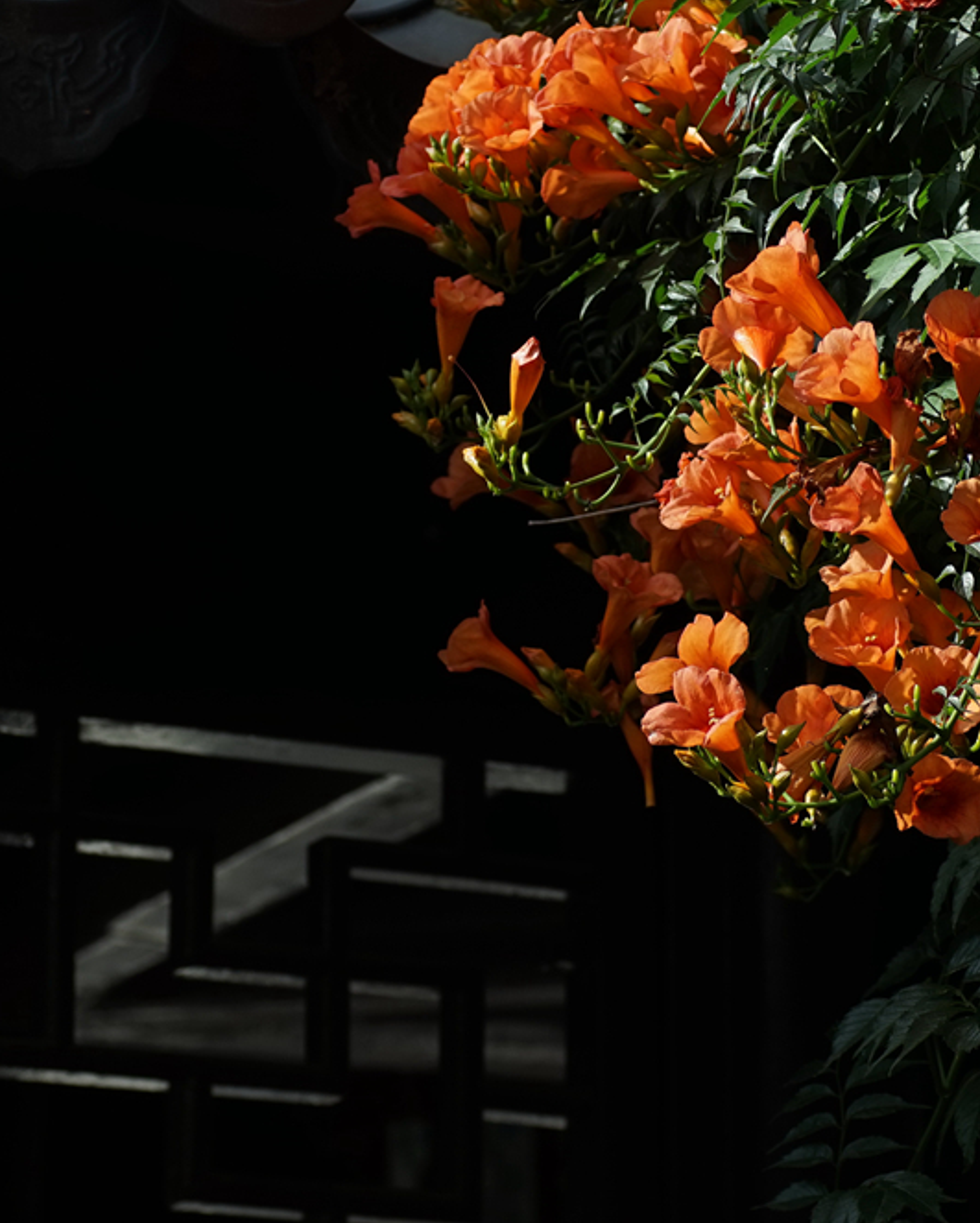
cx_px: 609
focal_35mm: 191
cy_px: 612
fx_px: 6920
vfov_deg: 10.1
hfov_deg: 8.1
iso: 100
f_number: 5.6
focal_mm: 90
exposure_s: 1/500
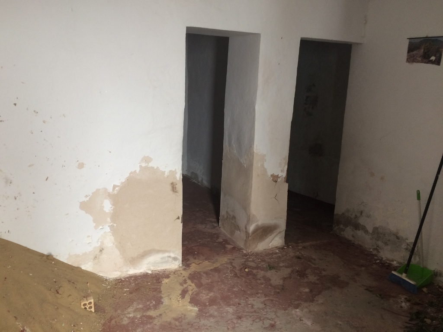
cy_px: 166
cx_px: 222
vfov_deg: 48.2
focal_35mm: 29
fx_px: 371
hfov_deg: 61.7
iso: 100
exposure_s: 1/33
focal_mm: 4.15
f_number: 2.2
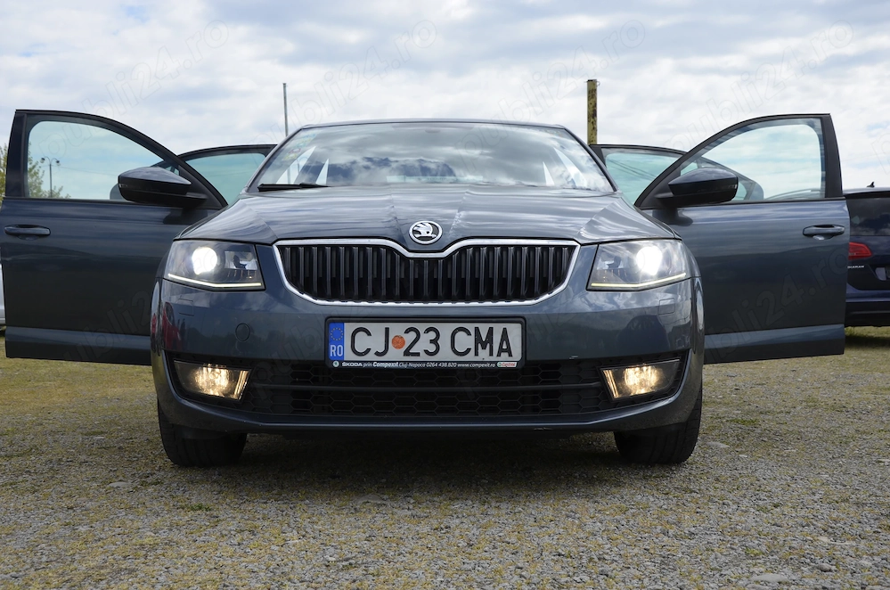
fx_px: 1036
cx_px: 445
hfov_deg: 46.5
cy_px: 295
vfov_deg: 31.8
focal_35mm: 42
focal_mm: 28
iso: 100
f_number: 8
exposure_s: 1/250
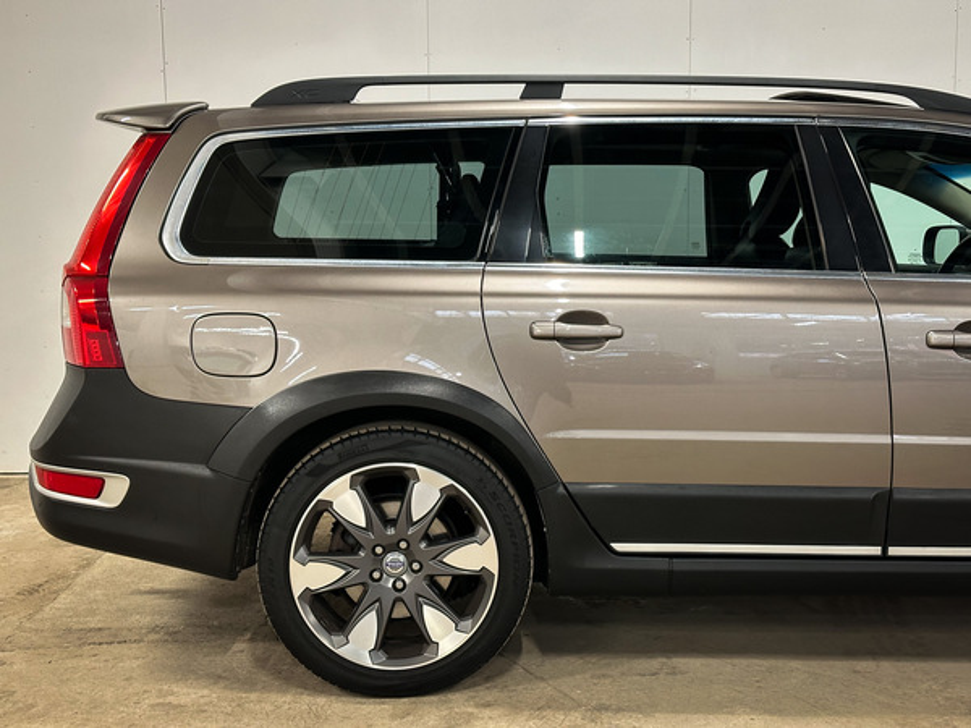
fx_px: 1346
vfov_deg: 30.3
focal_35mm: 48
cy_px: 364
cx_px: 486
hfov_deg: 39.7
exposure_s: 1/35
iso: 200
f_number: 1.8
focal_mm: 6.86
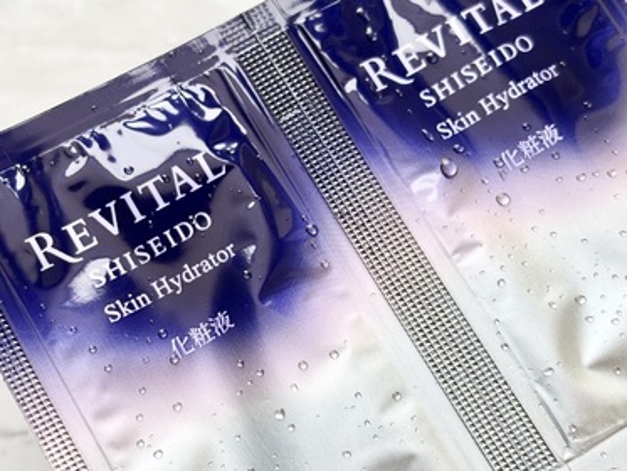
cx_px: 314
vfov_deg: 28.0
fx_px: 942
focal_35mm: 52
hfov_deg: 36.8
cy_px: 236
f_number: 1.6
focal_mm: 5.96
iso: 50
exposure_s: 1/66
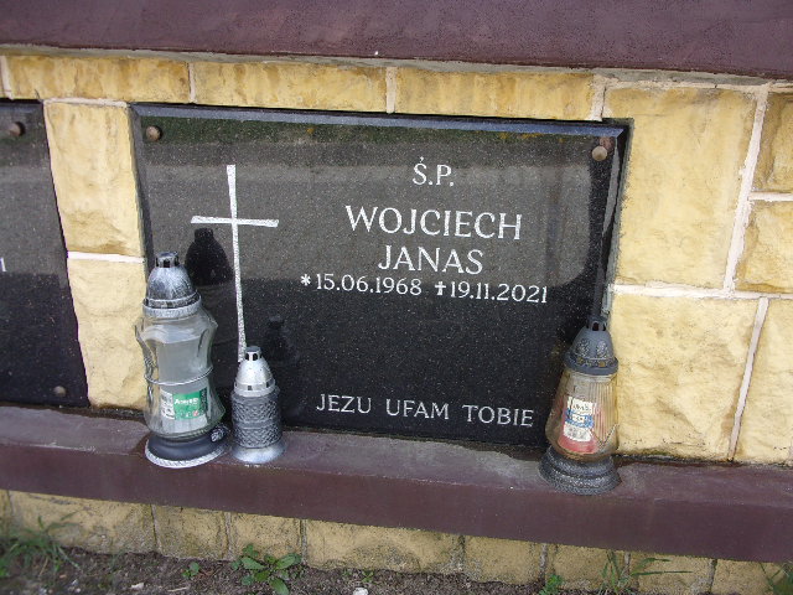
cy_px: 298
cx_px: 396
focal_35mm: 28
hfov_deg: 63.4
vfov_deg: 49.7
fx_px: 641
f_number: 3.9
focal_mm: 5.1
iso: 80
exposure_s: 1/150
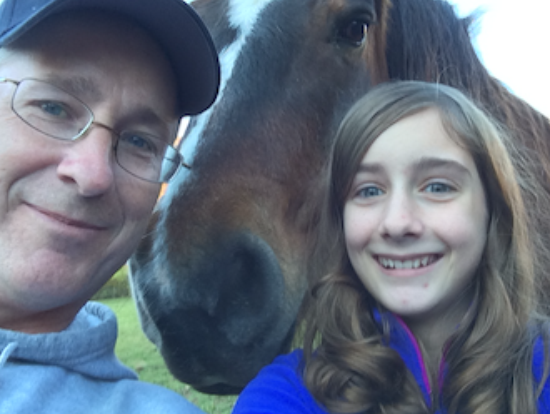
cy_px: 202
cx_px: 288
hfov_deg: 46.8
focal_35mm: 40
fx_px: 636
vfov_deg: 36.0
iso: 64
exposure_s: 1/60
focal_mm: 2.15
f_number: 2.4
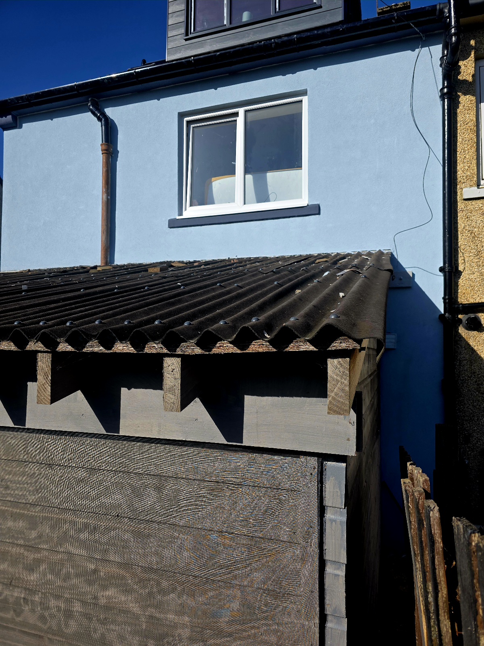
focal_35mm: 23
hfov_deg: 58.9
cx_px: 242
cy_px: 323
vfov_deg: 73.9
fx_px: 429
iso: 80
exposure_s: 1/10000
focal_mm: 6.3
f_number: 1.7
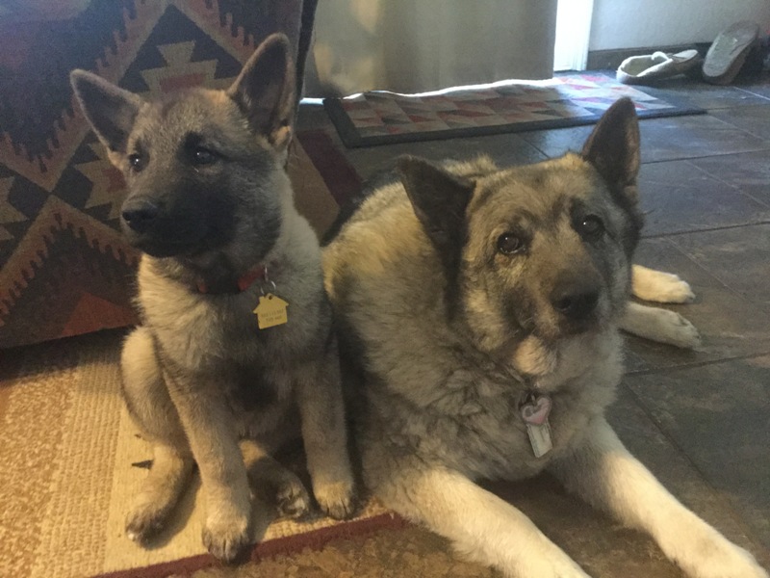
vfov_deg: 45.4
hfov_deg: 58.4
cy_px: 289
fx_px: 690
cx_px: 385
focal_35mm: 31
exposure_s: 1/15
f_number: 2.4
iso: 500
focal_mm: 3.3
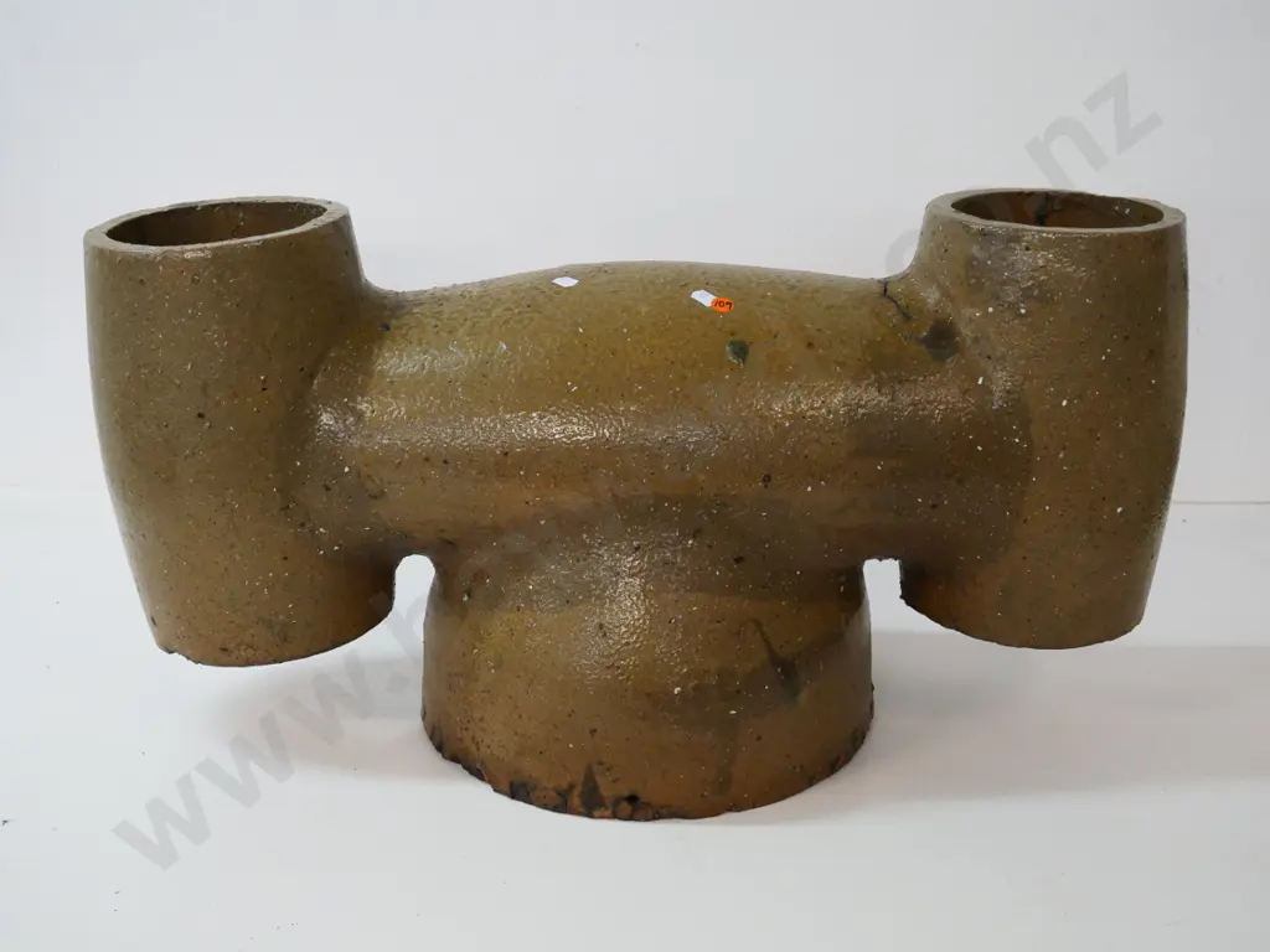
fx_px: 1688
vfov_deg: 31.5
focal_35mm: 46
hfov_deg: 41.2
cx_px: 635
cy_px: 476
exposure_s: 1/100
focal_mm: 23
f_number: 5.3
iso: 1600
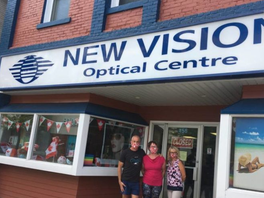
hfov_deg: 53.7
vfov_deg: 41.7
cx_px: 154
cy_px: 113
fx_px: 259
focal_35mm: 34
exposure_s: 1/452
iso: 25
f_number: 2.2
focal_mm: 4.15
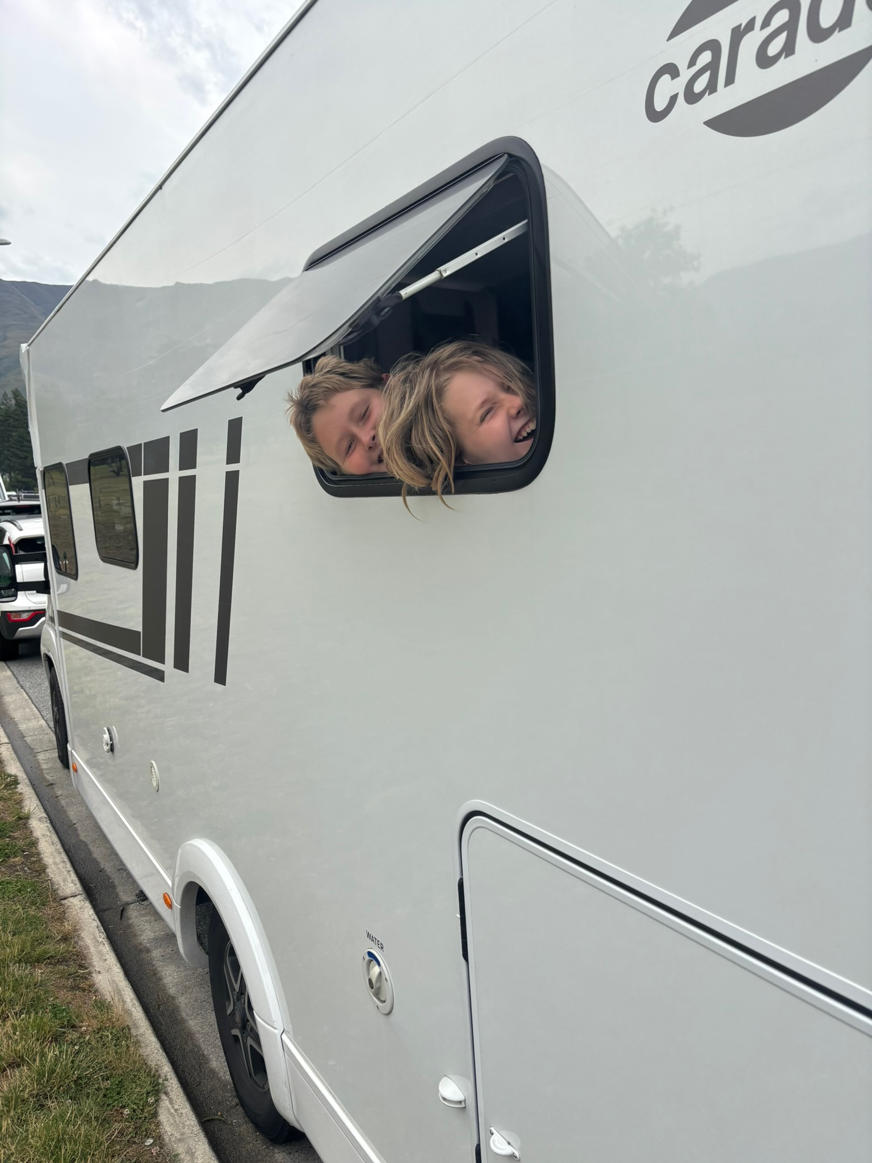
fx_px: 873
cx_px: 436
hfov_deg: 53.1
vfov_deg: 67.3
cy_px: 582
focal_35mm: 26
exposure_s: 1/1912
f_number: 1.6
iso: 50
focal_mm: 5.96
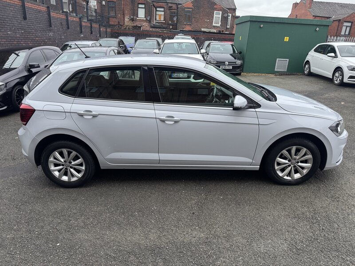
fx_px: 246
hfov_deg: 71.6
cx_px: 178
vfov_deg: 56.8
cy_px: 133
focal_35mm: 24
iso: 250
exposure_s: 1/60
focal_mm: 6.76
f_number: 1.78
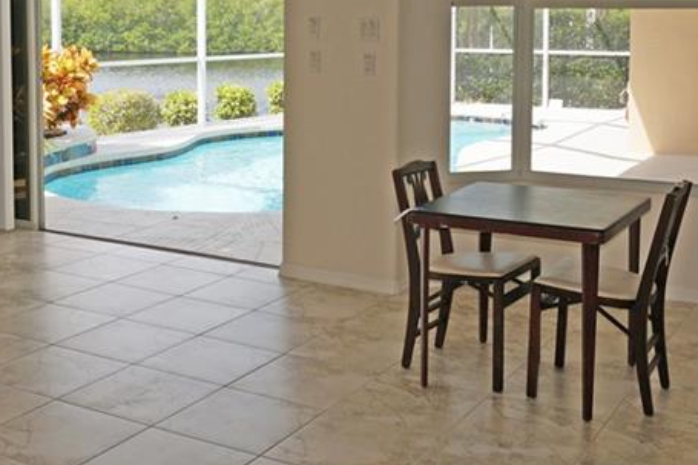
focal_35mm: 54
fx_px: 1047
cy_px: 94
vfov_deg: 24.6
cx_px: 279
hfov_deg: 36.7
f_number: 7.1
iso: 100
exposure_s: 1/100
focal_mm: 16
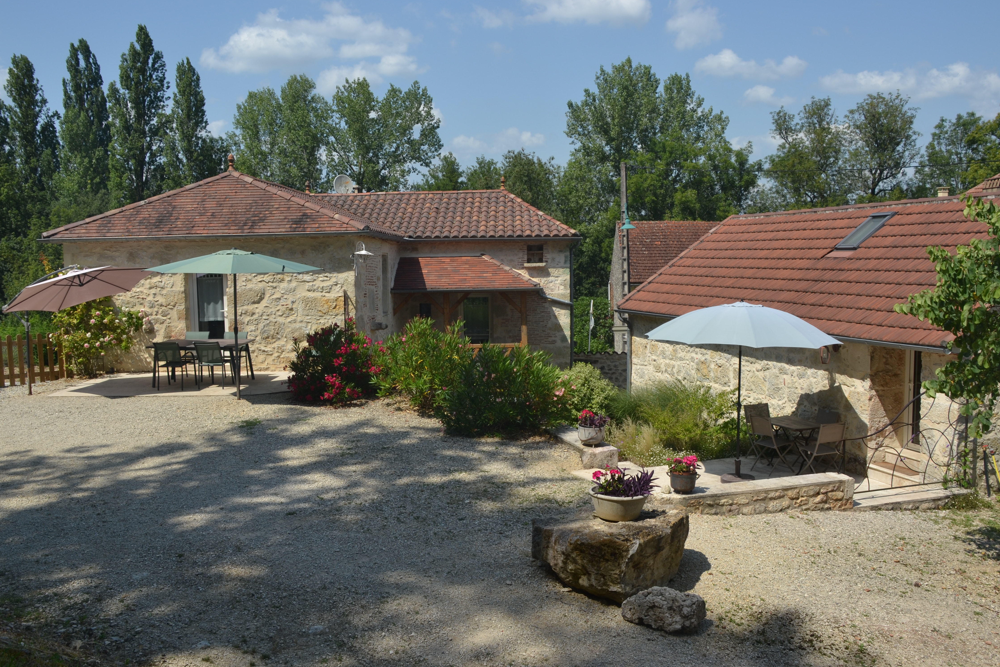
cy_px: 340
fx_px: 861
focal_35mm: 31
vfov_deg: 42.3
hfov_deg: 60.3
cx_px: 512
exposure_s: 1/250
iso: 100
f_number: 8
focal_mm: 20
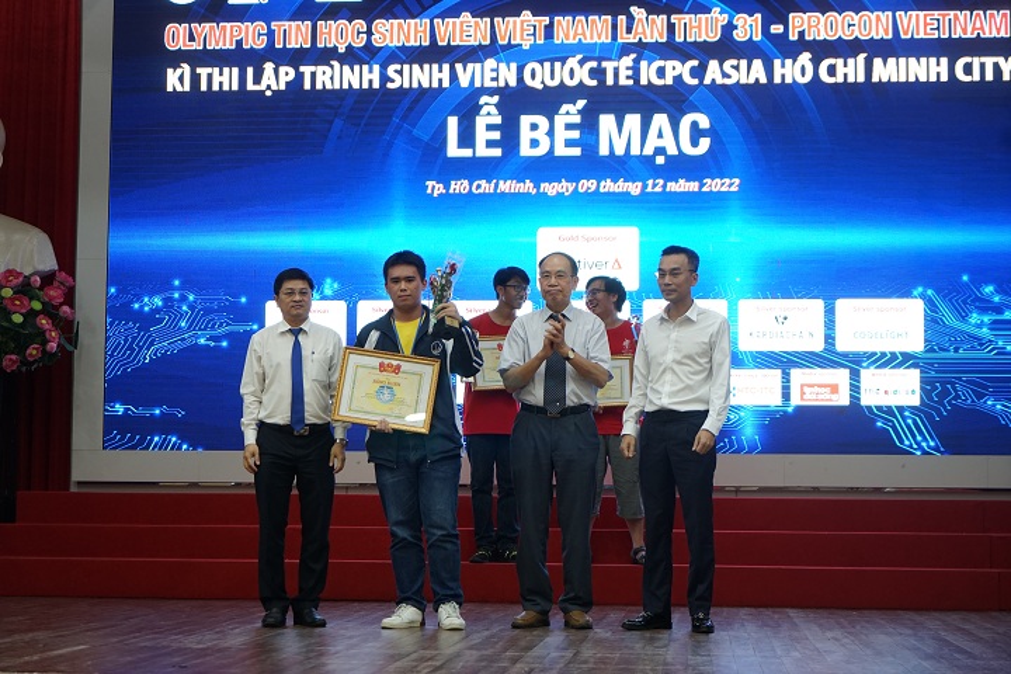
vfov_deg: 19.5
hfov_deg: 28.8
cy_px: 337
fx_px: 1966
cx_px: 506
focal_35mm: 70
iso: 800
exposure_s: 1/60
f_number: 4.5
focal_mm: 70
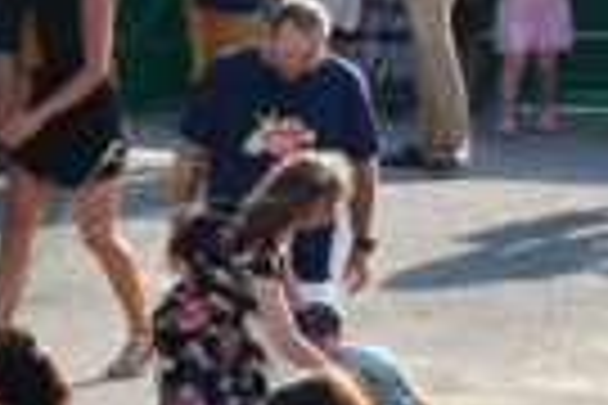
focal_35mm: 701
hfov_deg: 2.9
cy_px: 243
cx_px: -658
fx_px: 11838
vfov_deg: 2.0
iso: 400
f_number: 10
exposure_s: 1/160
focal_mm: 90
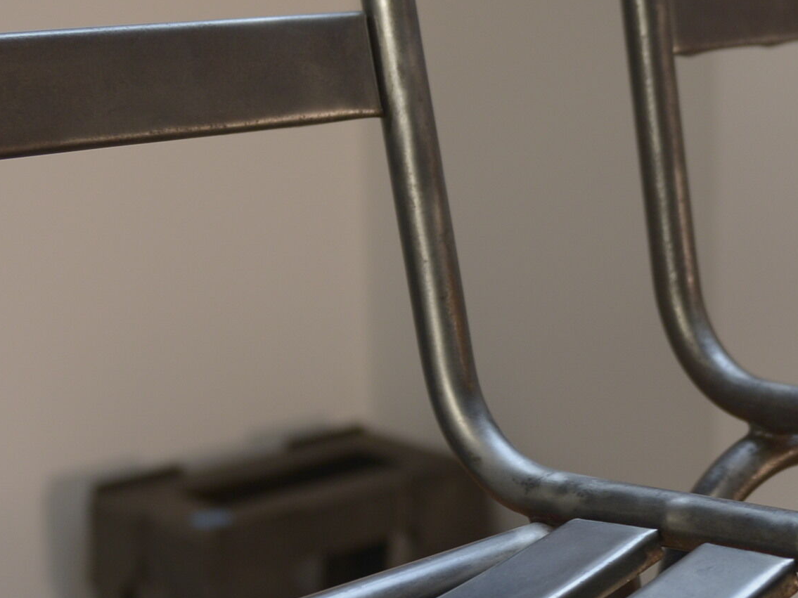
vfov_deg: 14.0
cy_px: 304
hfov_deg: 18.3
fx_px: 2443
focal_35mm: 106
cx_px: 693
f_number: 3.2
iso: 400
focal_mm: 34
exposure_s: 1/50
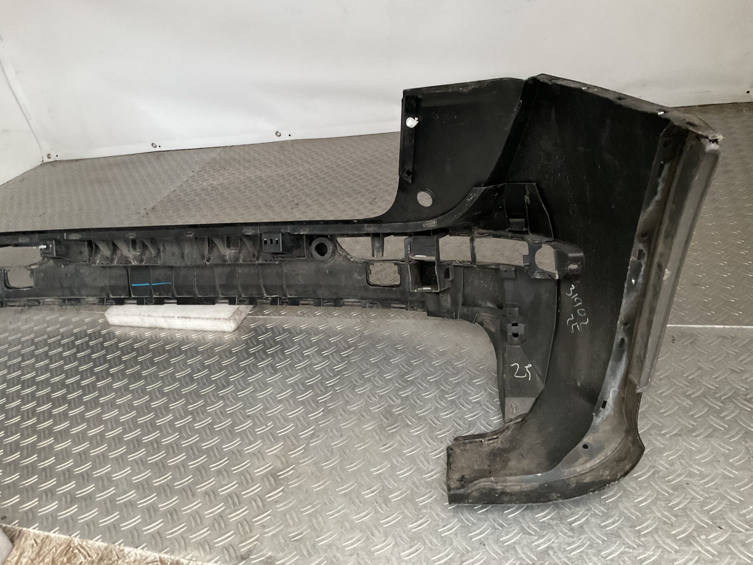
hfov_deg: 61.7
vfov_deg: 48.2
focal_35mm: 29
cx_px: 376
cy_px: 282
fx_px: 631
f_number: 1.8
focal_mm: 3
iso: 320
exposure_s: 1/30
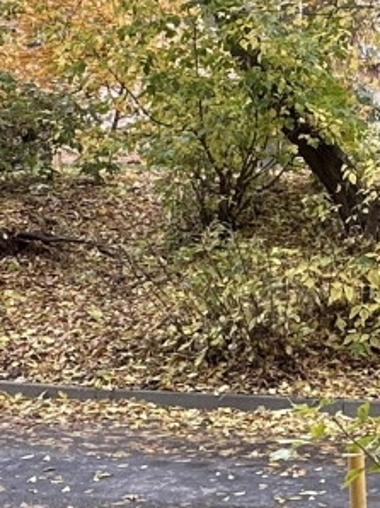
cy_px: -95
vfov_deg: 28.6
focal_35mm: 59
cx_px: 700
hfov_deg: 18.7
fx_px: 865
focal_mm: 2.22
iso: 40
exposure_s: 1/99
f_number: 2.2
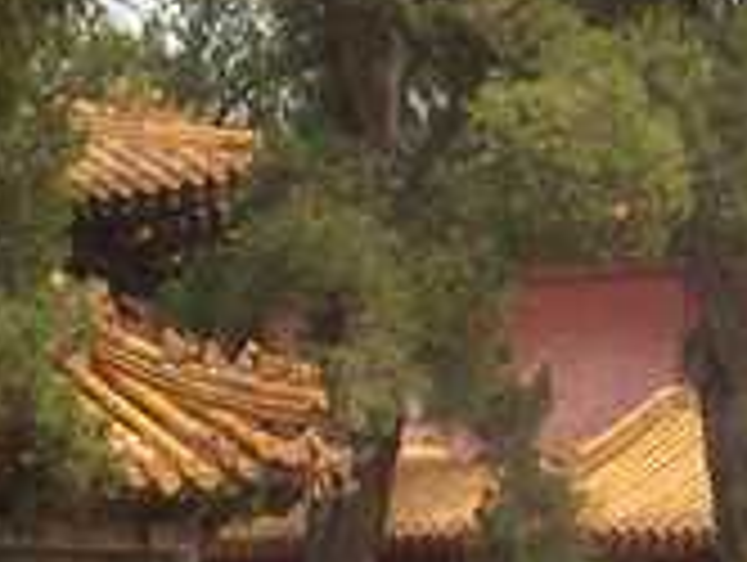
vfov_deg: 7.1
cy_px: 566
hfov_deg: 9.5
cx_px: 585
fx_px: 4495
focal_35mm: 208
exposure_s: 1/885
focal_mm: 8
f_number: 2.8
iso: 100
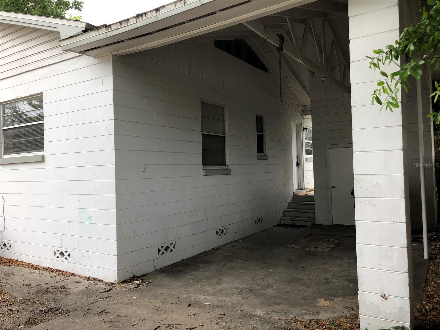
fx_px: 356
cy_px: 165
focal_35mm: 28
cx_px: 220
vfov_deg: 49.7
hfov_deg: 63.4
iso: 25
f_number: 1.8
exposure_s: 1/120
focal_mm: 3.99
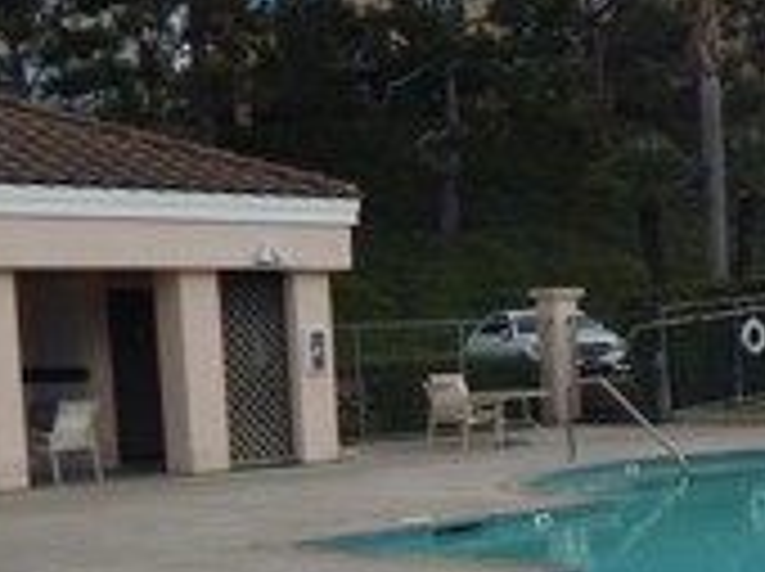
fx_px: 1832
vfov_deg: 17.6
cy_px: 464
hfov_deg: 20.7
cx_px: 1094
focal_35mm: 83
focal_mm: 4
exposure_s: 1/800
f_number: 3
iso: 125
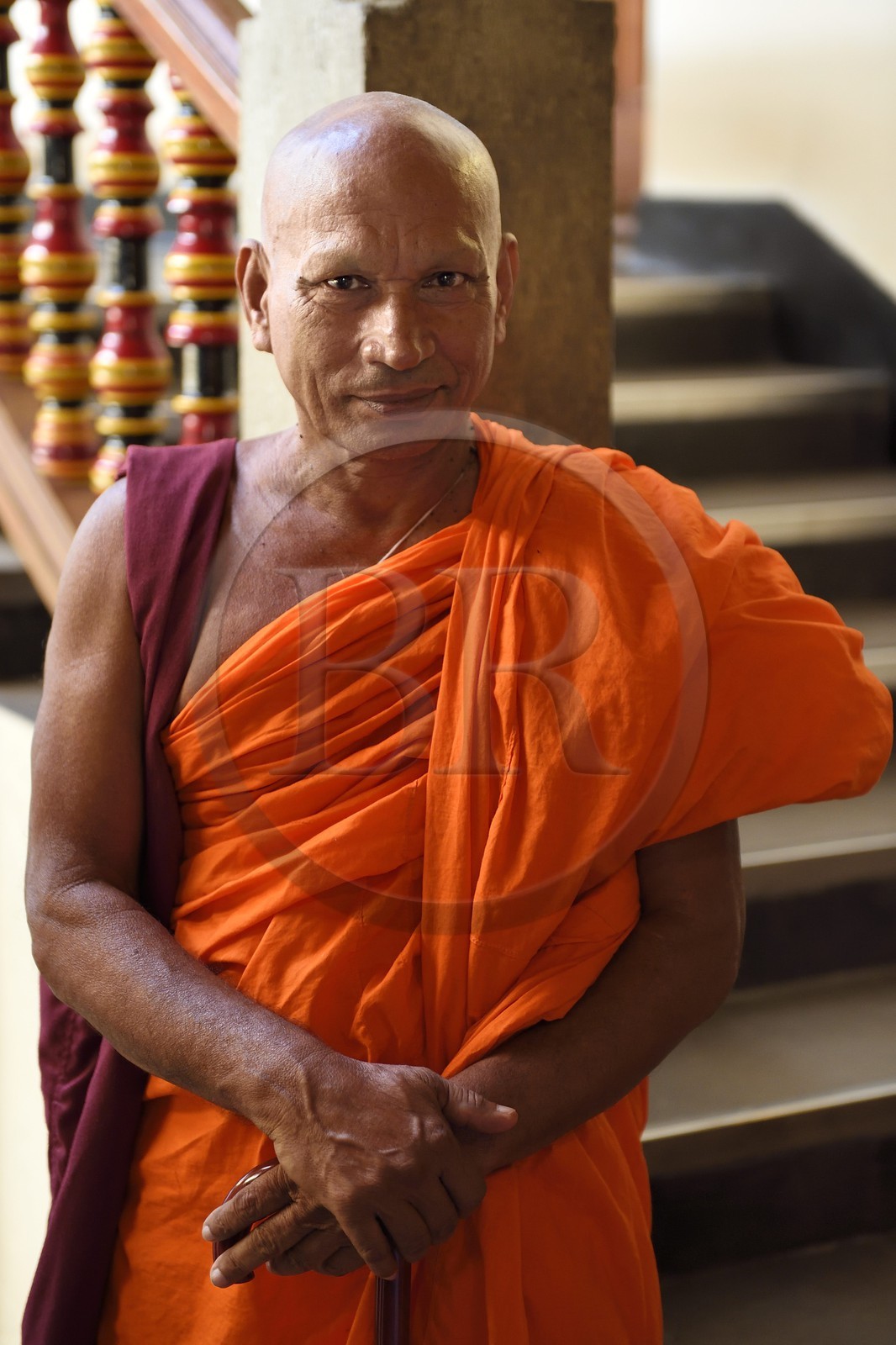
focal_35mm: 70
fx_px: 2614
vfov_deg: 28.8
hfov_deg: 19.4
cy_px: 672
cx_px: 448
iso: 1600
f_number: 2.8
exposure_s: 1/125
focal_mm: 70
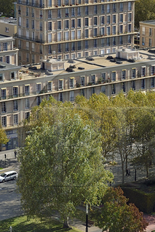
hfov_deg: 8.7
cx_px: 111
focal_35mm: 157
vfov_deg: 13.1
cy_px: 148
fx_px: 1015
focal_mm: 70
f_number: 8
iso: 200
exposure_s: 1/400
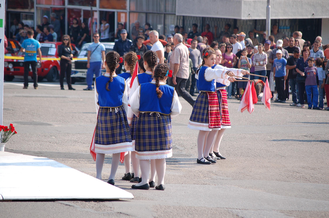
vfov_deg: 6.3
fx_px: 1986
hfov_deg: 9.5
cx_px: 164
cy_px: 109
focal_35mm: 218
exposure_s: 1/500
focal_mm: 145
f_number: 5.6
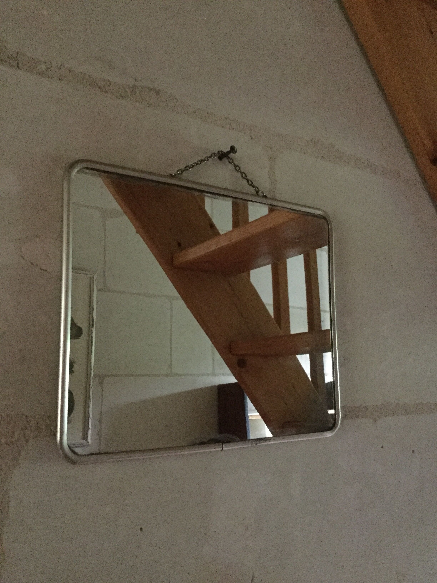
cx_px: 218
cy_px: 292
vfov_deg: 58.4
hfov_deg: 45.4
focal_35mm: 31
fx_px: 522
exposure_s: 1/17
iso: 800
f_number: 2.4
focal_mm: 3.3
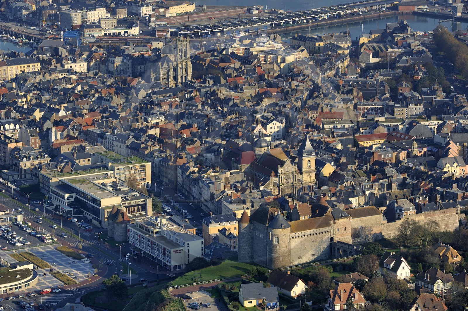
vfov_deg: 10.1
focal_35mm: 135
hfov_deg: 15.2
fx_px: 1754
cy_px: 156
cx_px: 234
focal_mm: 135
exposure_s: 1/800
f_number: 10
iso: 400
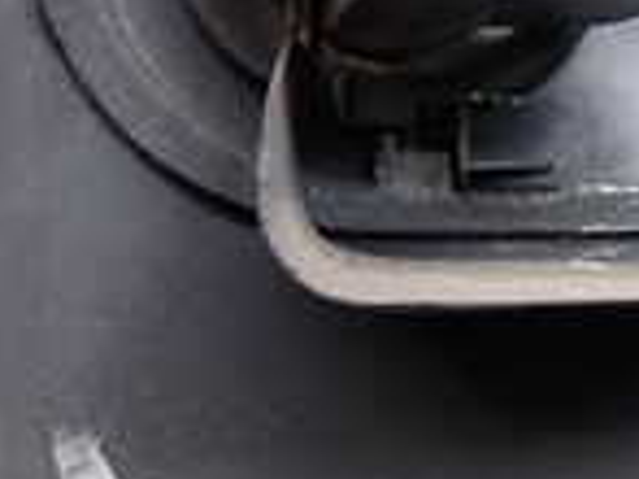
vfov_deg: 14.2
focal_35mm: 102
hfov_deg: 15.8
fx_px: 1881
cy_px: -17
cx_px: 1226
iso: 200
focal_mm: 4.5
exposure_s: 1/125
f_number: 2
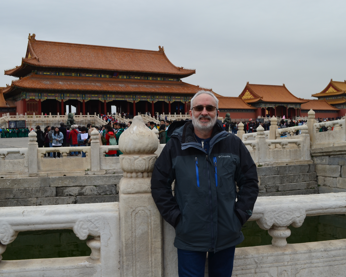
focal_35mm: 41
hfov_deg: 44.8
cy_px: 139
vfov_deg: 36.5
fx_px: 420
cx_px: 165
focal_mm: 24
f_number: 10
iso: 200
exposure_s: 1/80
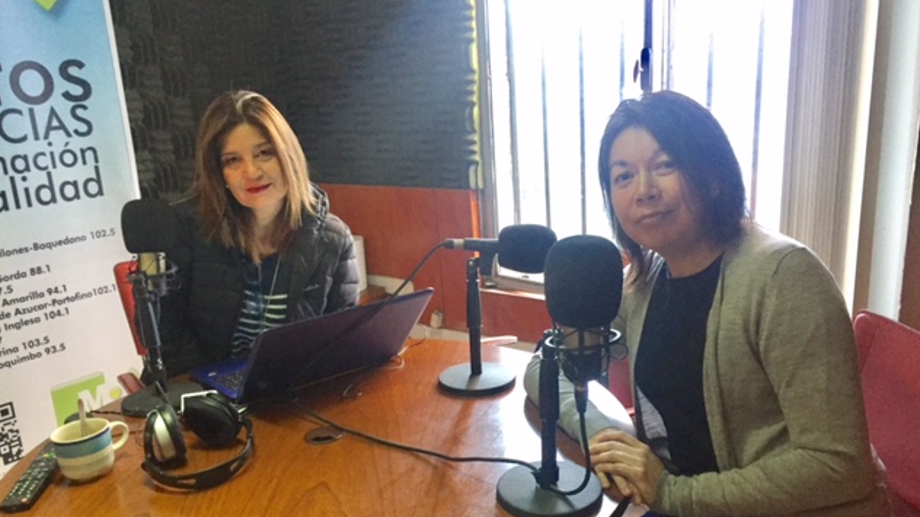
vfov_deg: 36.5
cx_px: 463
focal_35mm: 32
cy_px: 315
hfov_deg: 61.0
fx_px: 780
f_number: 2.2
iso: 320
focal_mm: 4.15
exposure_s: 1/33
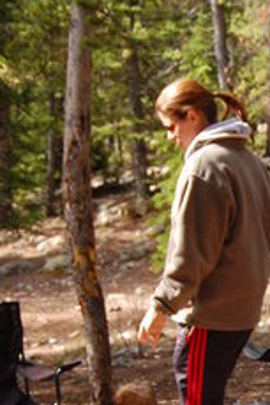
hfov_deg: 10.0
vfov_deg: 14.9
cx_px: 356
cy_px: 446
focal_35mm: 134
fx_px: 1505
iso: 400
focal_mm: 32
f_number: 7.1
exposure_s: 1/200
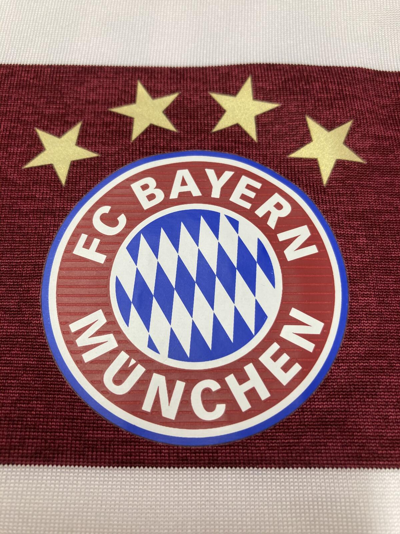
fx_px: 431
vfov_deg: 63.4
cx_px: 200
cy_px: 267
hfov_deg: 49.7
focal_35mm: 28
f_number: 1.8
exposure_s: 1/50
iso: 80
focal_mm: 3.99
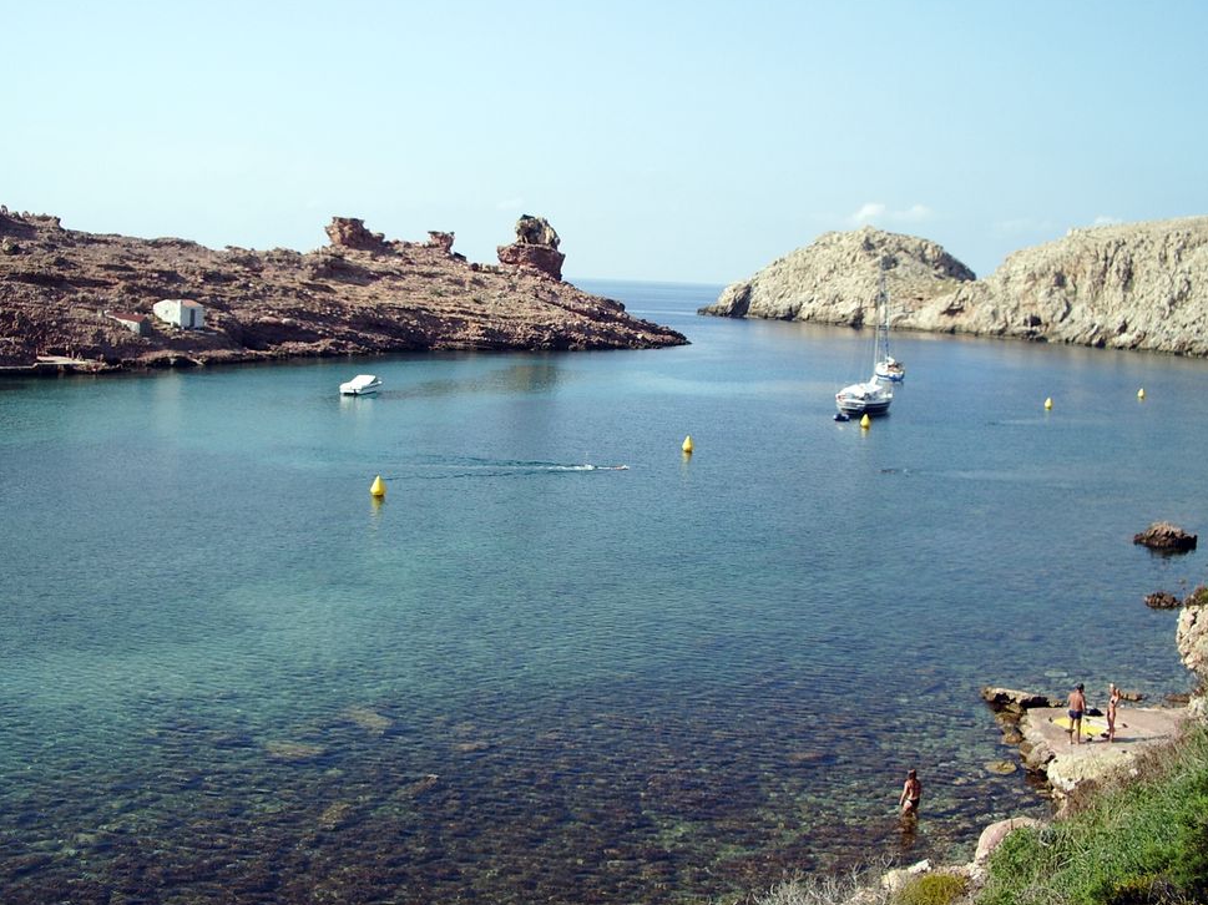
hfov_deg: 50.2
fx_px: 1291
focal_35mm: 37
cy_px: 430
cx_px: 596
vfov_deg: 38.6
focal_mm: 5.8
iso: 50
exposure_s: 1/320
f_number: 4.3
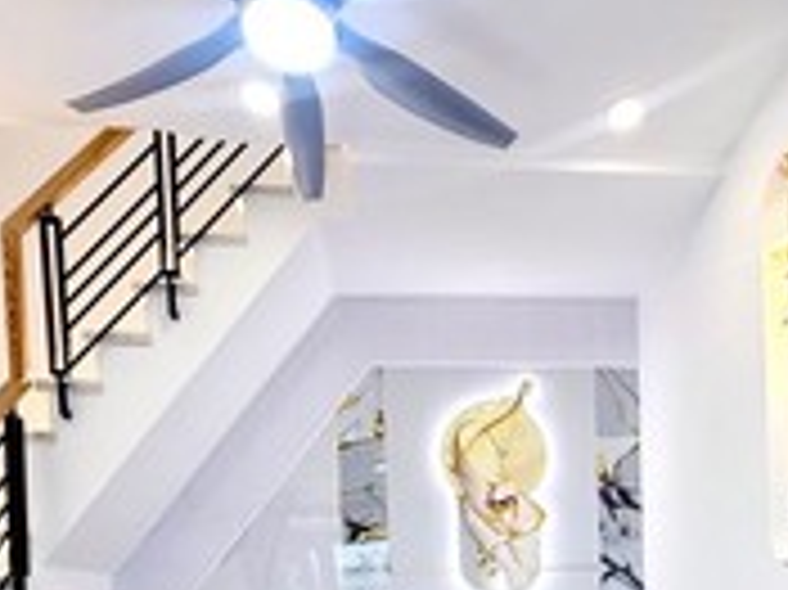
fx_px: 728
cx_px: 486
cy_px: 640
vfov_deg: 37.4
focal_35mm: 32
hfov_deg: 56.3
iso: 64
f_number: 2.2
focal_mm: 2.22
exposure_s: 1/100
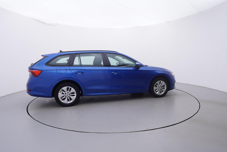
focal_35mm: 22
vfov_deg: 56.2
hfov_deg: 77.3
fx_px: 142
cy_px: 76
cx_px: 114
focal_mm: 15
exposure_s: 1/80
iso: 200
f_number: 5
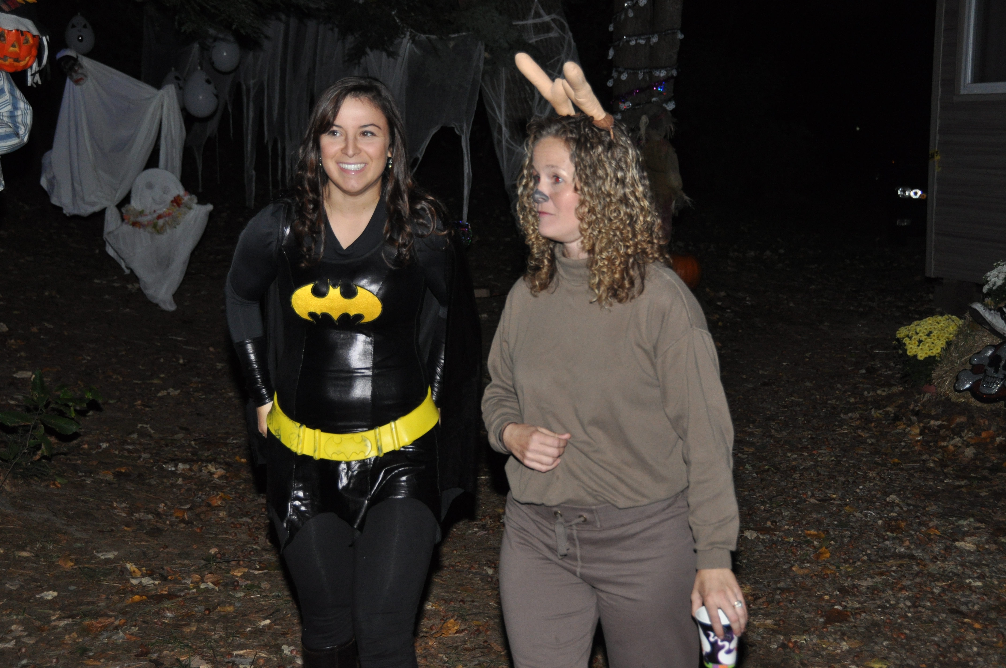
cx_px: 503
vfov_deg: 22.6
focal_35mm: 60
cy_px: 334
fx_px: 1675
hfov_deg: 33.4
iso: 800
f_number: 4.5
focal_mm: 40
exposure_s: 1/60
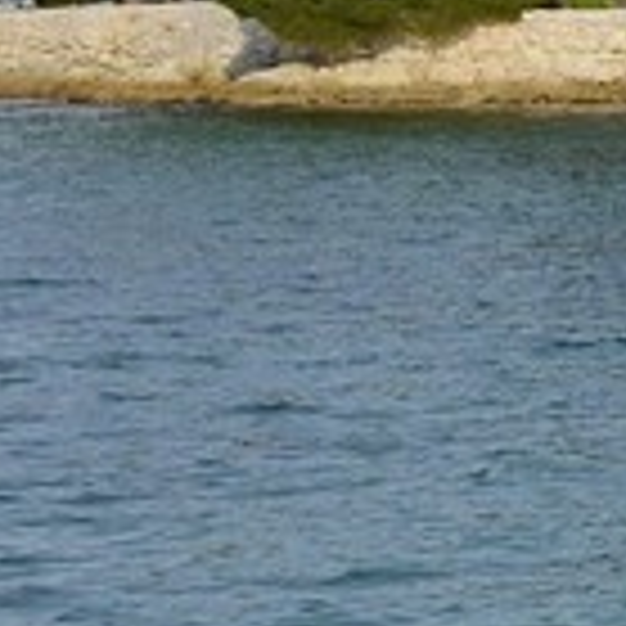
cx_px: 2837
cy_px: 198
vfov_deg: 6.2
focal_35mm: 283
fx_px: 5790
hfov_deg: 5.2
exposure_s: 1/400
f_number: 9
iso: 200
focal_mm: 29
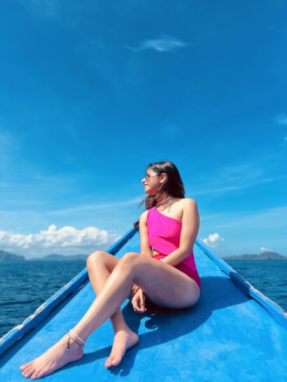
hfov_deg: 53.1
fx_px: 287
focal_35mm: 26
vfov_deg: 67.3
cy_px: 191
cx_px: 144
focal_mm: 5.7
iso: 50
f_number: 1.5
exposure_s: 1/2252
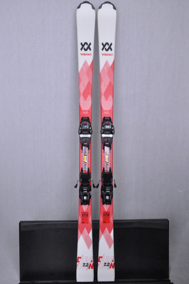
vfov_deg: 57.3
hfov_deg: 39.9
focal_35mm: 33
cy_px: 142
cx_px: 94
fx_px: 260
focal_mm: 22
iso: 3200
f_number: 9.5
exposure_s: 1/125
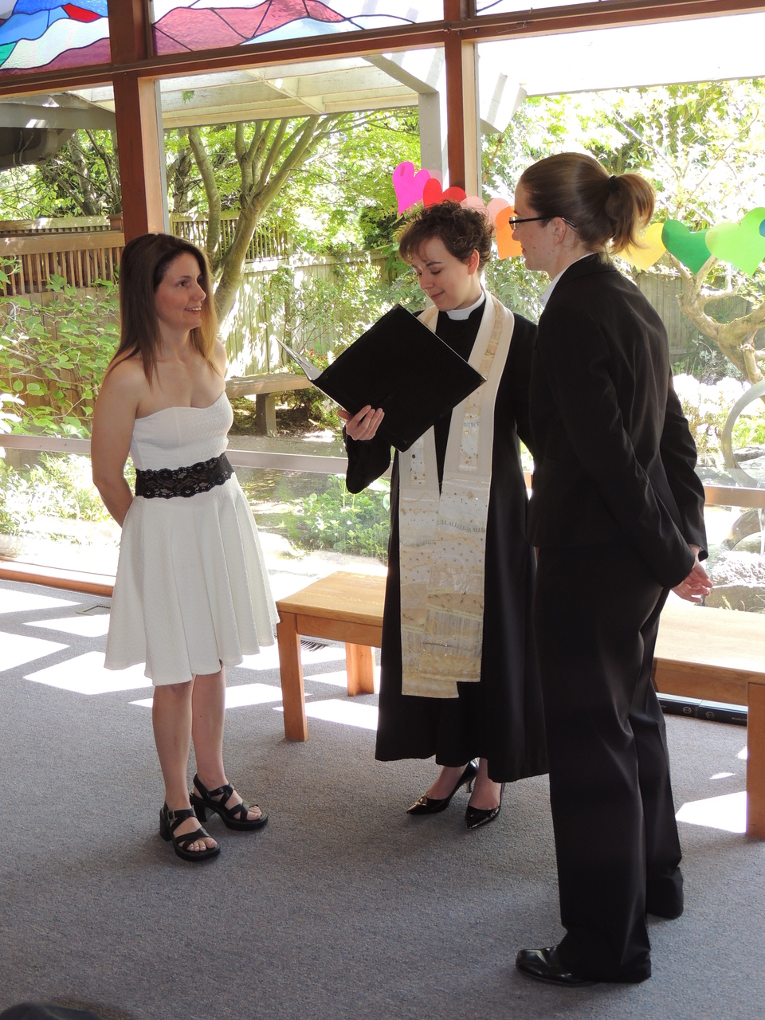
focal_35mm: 43
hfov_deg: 33.6
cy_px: 510
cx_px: 382
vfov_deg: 43.9
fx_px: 1267
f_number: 3.4
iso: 180
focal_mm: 7.6
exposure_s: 1/50
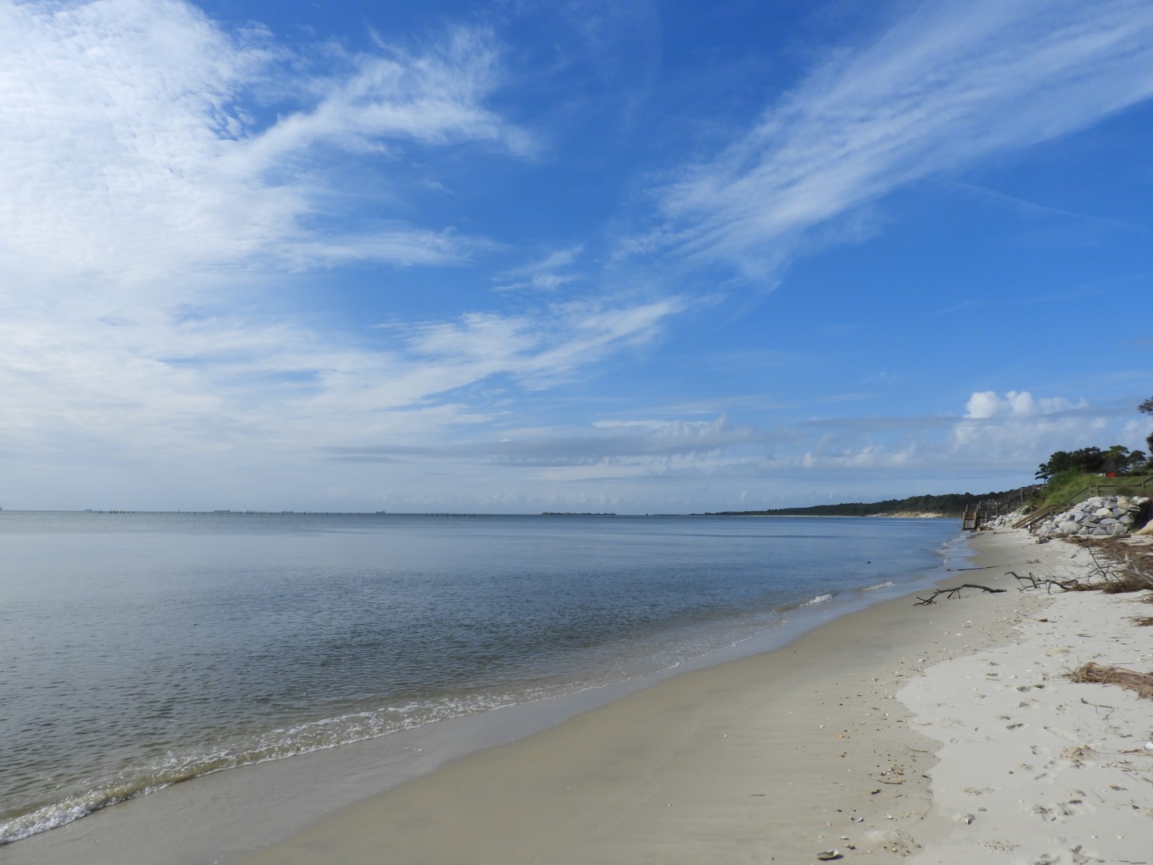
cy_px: 432
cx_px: 576
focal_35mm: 24
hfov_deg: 71.6
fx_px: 799
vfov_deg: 56.8
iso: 100
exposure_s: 1/1600
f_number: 3.8
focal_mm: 4.3
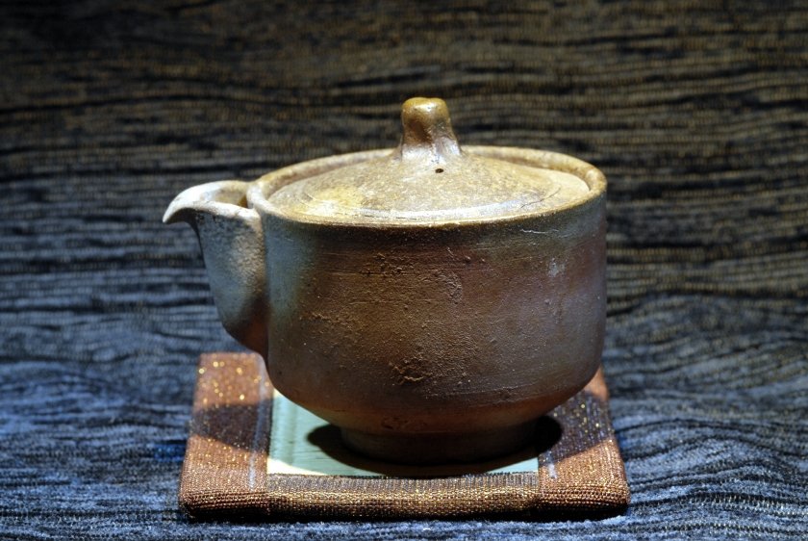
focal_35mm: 158
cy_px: 270
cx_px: 404
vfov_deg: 8.7
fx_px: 3539
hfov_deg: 13.0
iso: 400
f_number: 13
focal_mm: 105
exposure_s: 1/6
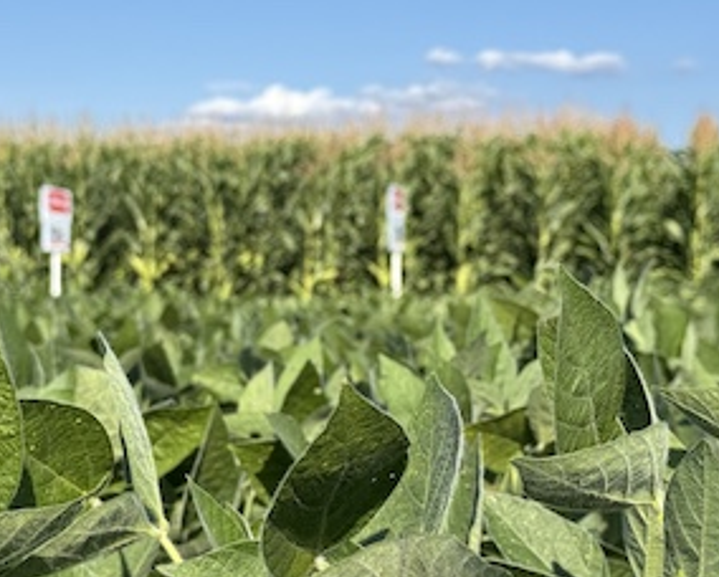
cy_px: 332
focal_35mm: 83
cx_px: 304
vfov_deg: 18.5
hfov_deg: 23.0
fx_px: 1769
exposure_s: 1/2252
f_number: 1.78
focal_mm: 6.76
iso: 64
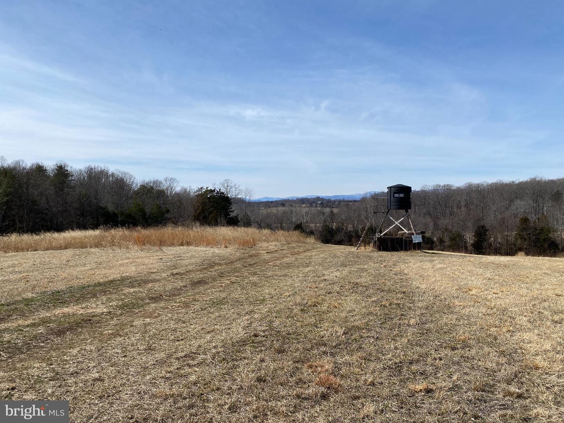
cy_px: 212
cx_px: 282
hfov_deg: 67.3
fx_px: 424
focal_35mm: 26
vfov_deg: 53.1
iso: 32
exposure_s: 1/4444
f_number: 1.8
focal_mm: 4.25
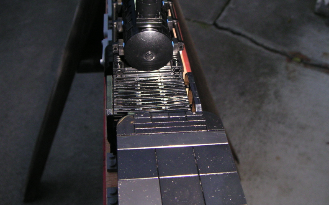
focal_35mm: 41
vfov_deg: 31.2
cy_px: 84
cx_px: 164
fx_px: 368
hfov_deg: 48.2
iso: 160
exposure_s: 1/45
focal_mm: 6
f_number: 6.7
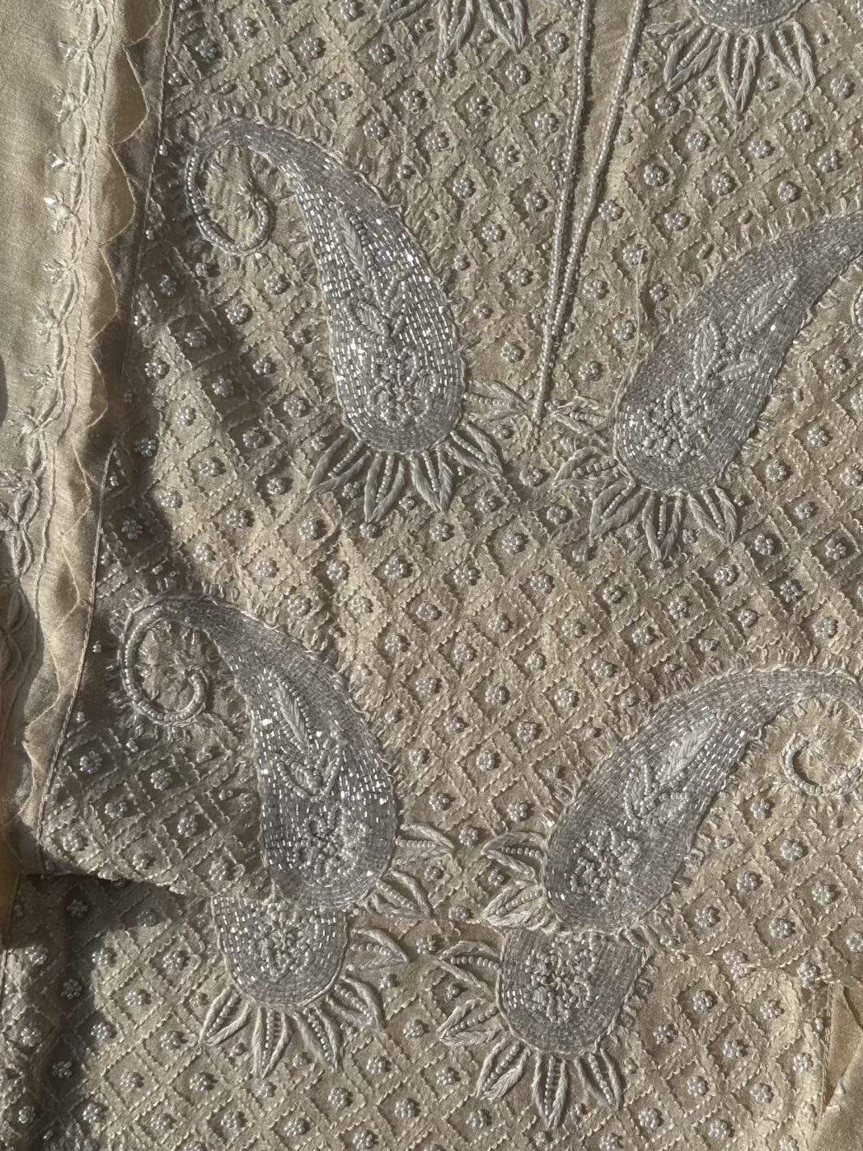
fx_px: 1463
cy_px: 566
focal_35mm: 44
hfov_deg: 32.5
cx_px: 598
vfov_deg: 42.9
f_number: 1.78
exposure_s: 1/8197
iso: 80
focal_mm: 6.86
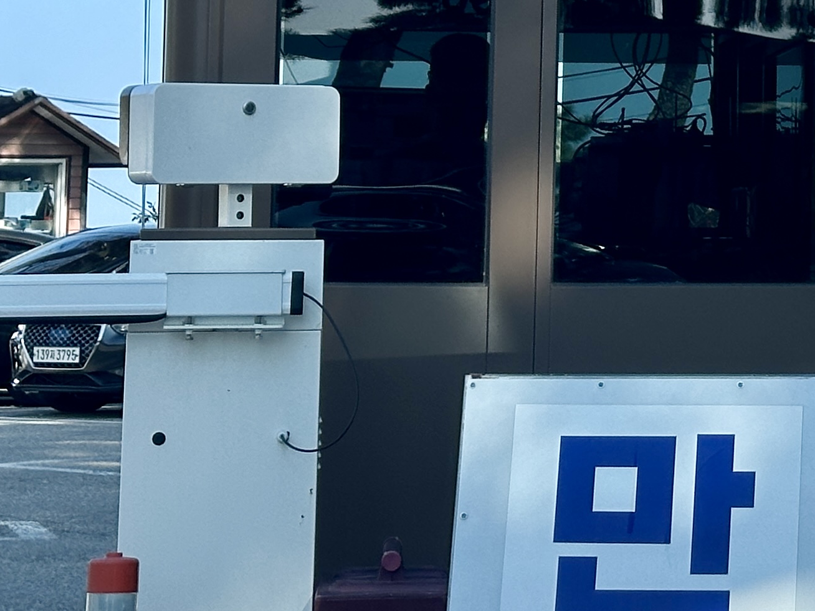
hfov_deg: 13.0
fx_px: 3485
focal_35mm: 148
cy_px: -147
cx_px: 971
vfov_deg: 9.9
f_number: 1.78
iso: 64
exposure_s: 1/393
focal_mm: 6.86
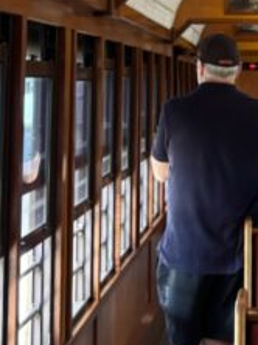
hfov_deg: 12.2
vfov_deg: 15.5
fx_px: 1195
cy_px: -120
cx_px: 249
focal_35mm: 120
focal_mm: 5.96
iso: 125
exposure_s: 1/61
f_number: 1.6
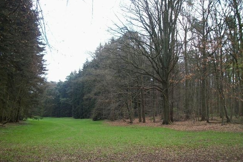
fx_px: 230
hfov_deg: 55.8
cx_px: 120
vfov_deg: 38.9
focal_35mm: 34
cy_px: 81
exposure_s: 1/160
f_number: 2.9
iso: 80
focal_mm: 5.7
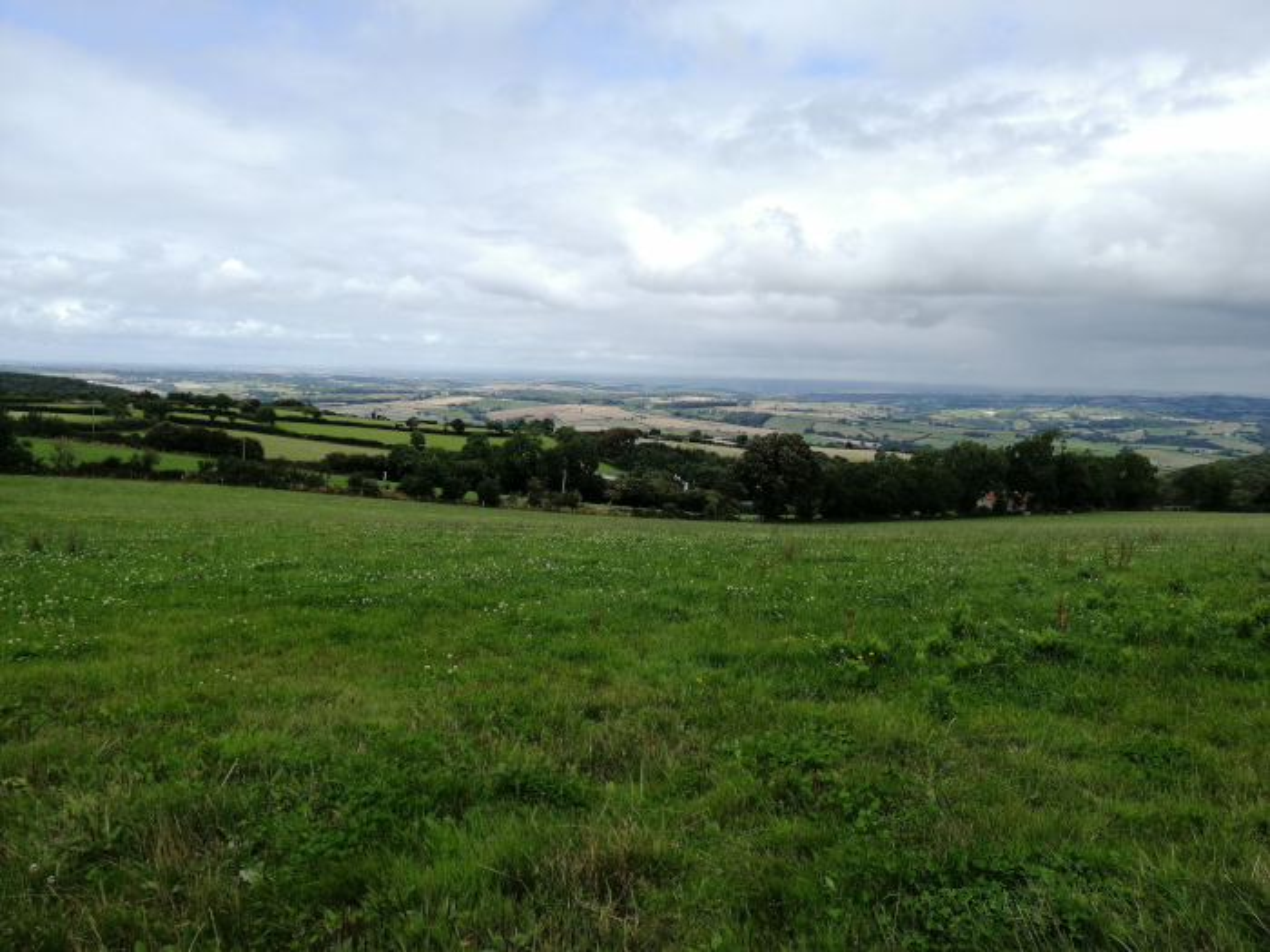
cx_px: 635
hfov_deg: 65.3
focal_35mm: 27
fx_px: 991
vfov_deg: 51.4
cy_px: 476
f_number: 1.8
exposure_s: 1/1016
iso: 50
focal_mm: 3.95
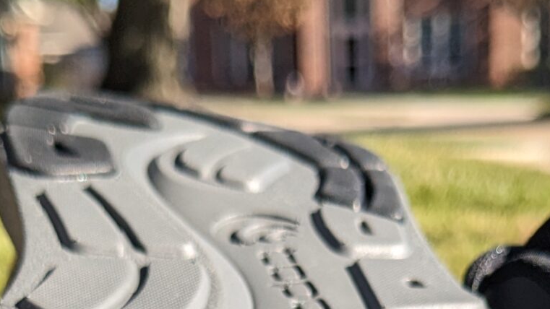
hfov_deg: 21.6
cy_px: 668
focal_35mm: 99
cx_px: 288
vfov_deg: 10.9
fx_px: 1444
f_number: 1.73
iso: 59
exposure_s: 1/1799
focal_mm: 4.38
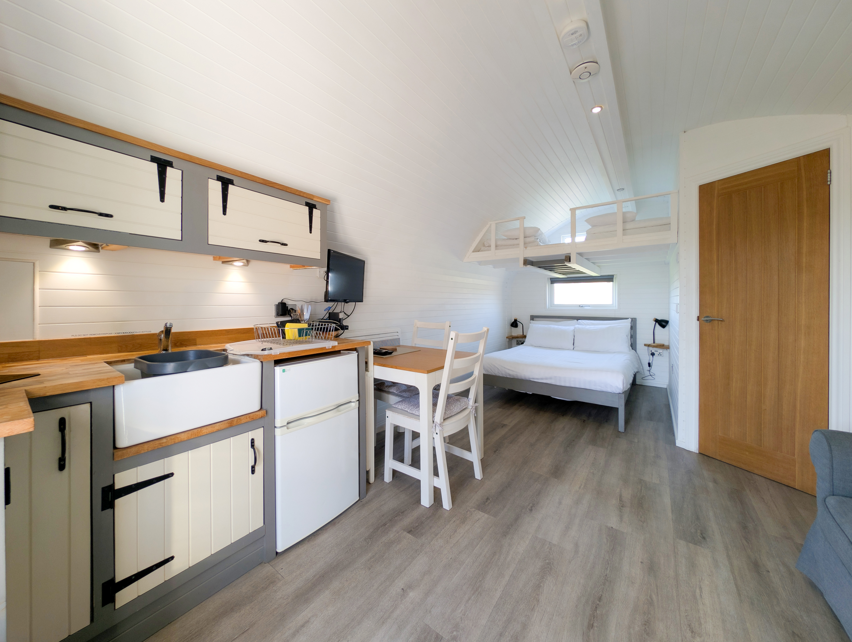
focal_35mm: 12
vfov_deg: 94.6
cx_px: 426
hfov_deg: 110.5
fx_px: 296
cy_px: 321
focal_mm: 2.23
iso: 52
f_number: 1.95
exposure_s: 1/50
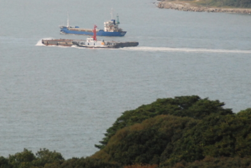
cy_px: 43
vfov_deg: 2.4
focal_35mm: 586
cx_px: 101
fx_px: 4088
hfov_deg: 3.5
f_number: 6.3
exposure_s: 1/2500
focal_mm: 200
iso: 1600
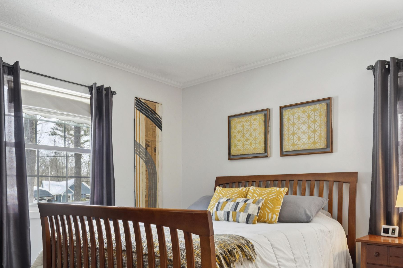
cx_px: 185
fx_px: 325
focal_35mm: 29
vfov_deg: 43.6
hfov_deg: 63.6
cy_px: 198
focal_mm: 17
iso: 640
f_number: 8
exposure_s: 1/13
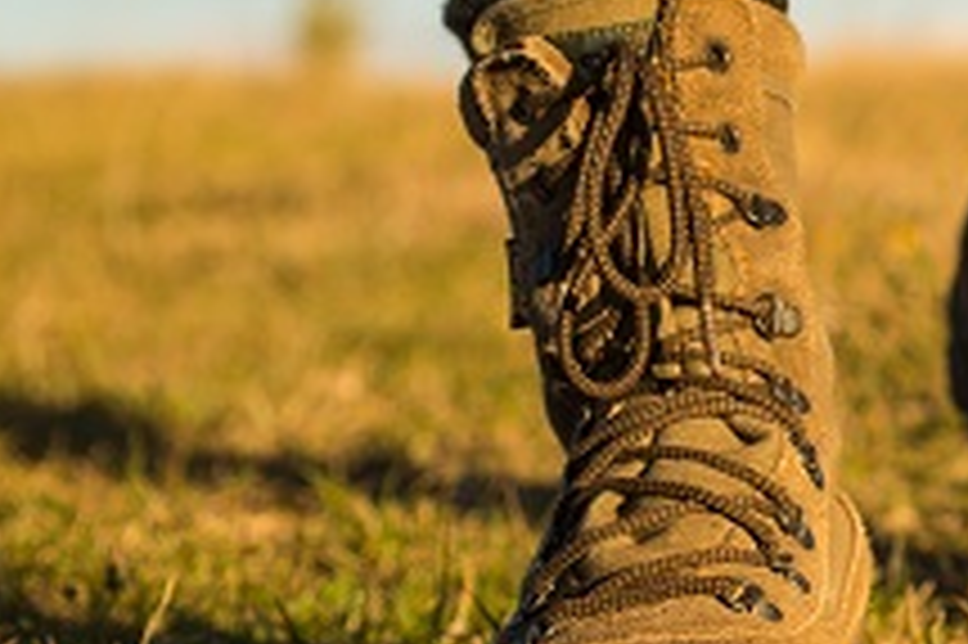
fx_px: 5991
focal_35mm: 223
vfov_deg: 6.2
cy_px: 308
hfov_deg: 9.2
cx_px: 842
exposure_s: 1/1000
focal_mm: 60
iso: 100
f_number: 4
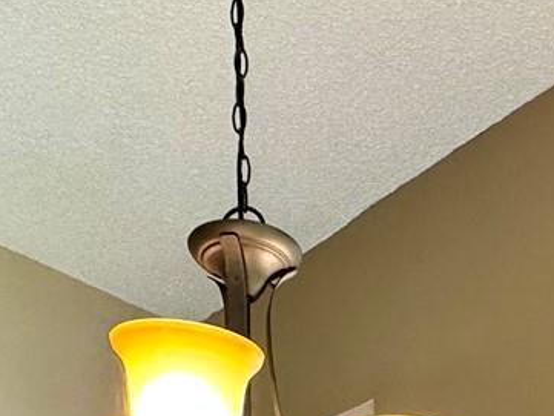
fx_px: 993
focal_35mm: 62
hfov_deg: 30.2
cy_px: 766
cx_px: 465
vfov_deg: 18.2
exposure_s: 1/120
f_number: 2.2
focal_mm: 2.22
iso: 200
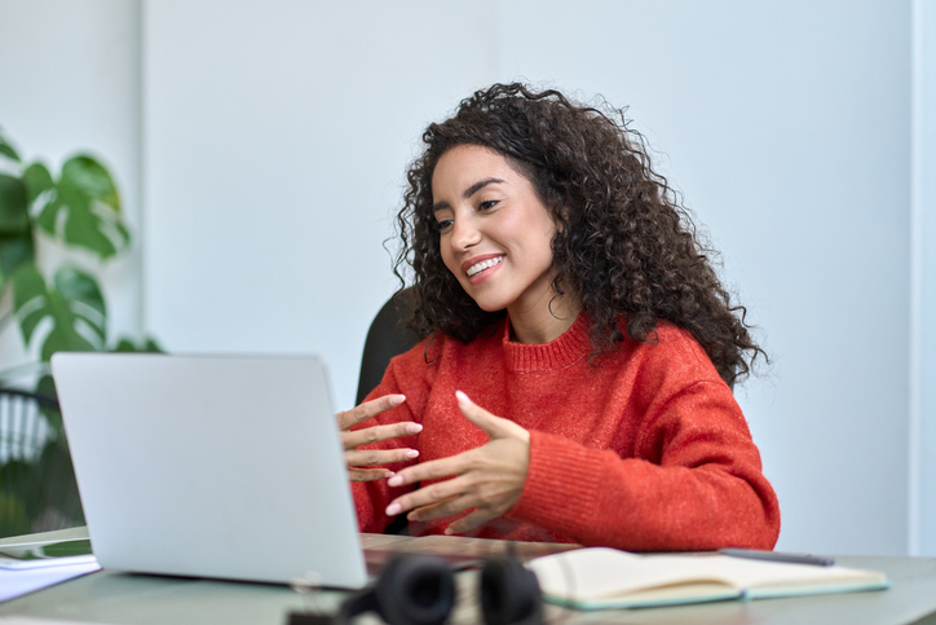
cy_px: 312
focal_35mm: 85
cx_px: 468
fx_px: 2210
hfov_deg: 23.9
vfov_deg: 16.1
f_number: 2.2
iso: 800
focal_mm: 85
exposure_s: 1/200
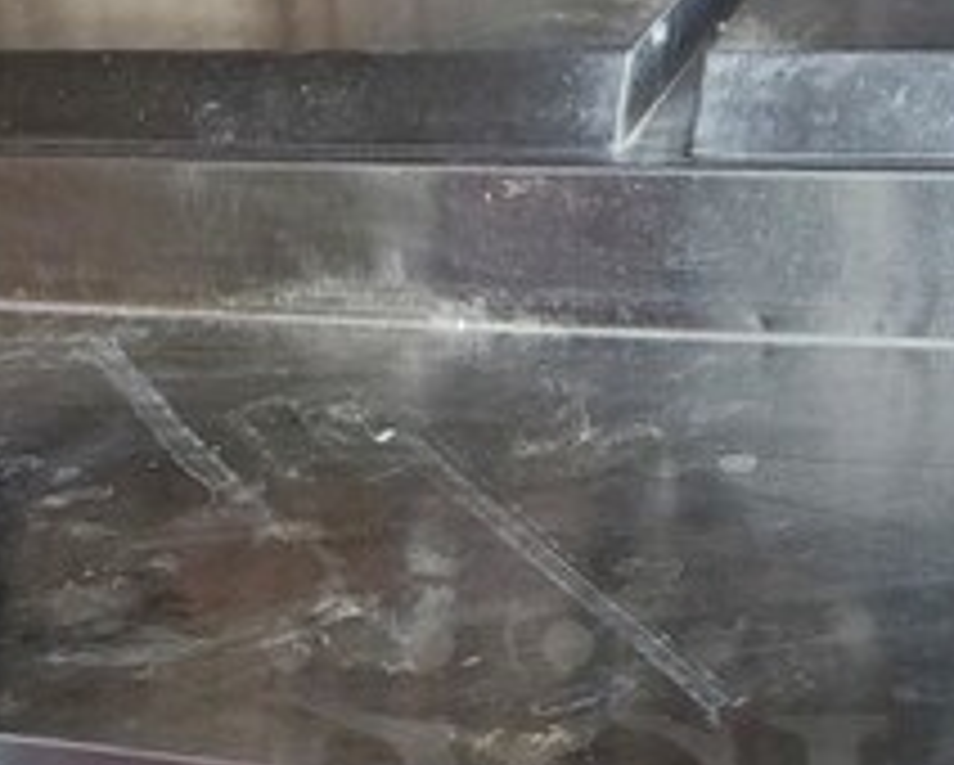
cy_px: 828
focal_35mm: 73
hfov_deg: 26.0
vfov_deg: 20.1
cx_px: 567
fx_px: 2063
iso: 200
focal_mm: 4.3
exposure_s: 1/120
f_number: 2.4
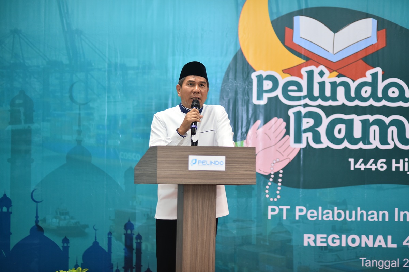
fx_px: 966
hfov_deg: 23.9
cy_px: 136
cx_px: 204
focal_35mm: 85
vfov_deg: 16.1
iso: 320
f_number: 1.8
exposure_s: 1/100
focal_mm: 85
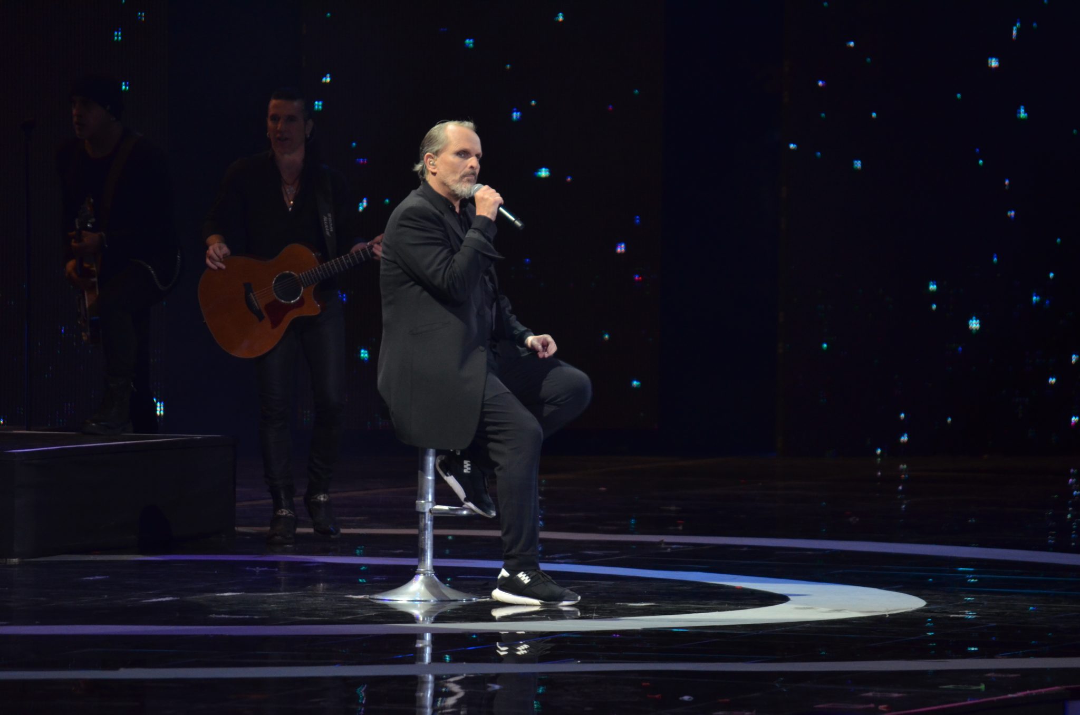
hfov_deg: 6.9
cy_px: 358
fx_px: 8980
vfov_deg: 4.6
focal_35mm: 300
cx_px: 540
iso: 1000
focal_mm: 200
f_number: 5.6
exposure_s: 1/125
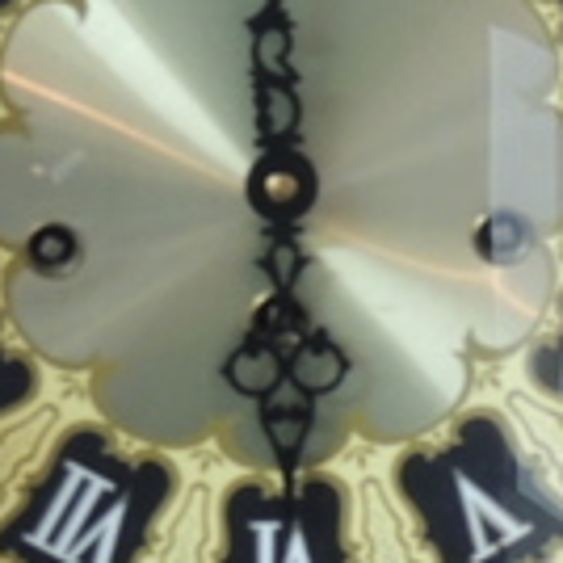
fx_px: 1840
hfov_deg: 17.4
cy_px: -15
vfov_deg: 17.0
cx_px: 212
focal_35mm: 100
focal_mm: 4.3
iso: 400
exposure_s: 1/8
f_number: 3
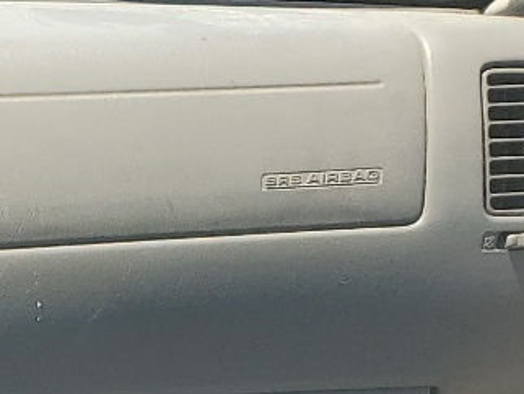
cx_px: -482
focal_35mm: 129
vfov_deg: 10.2
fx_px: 1954
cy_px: 897
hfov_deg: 13.4
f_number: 1.5
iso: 50
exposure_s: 1/714
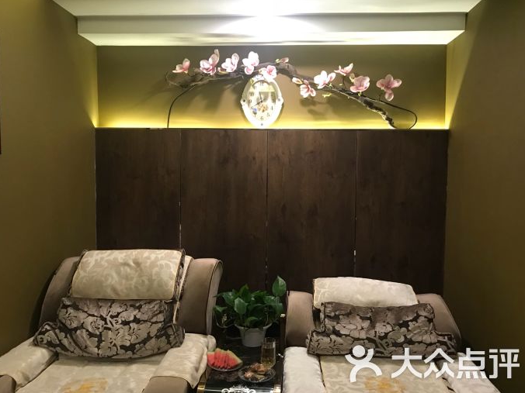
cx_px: 268
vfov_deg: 48.2
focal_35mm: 29
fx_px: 440
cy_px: 200
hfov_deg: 61.7
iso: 100
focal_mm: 3.99
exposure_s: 1/9
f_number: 1.8
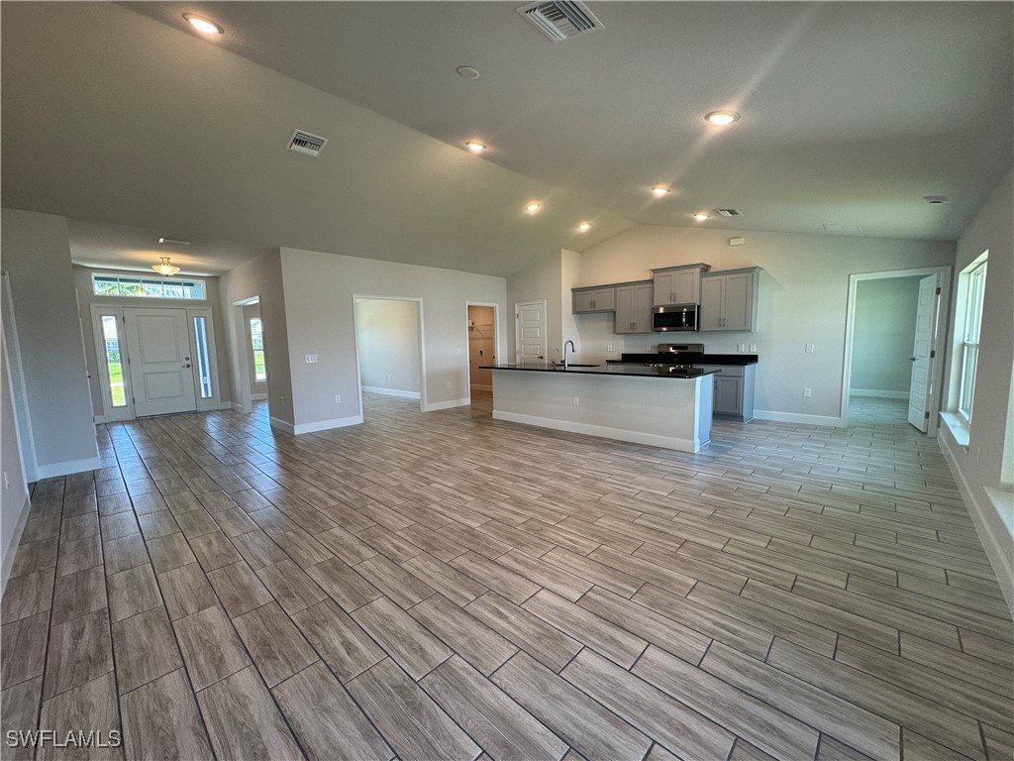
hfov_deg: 102.1
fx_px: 410
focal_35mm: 14
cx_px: 507
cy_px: 380
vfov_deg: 85.7
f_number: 2.2
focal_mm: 2.22
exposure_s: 1/120
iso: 125
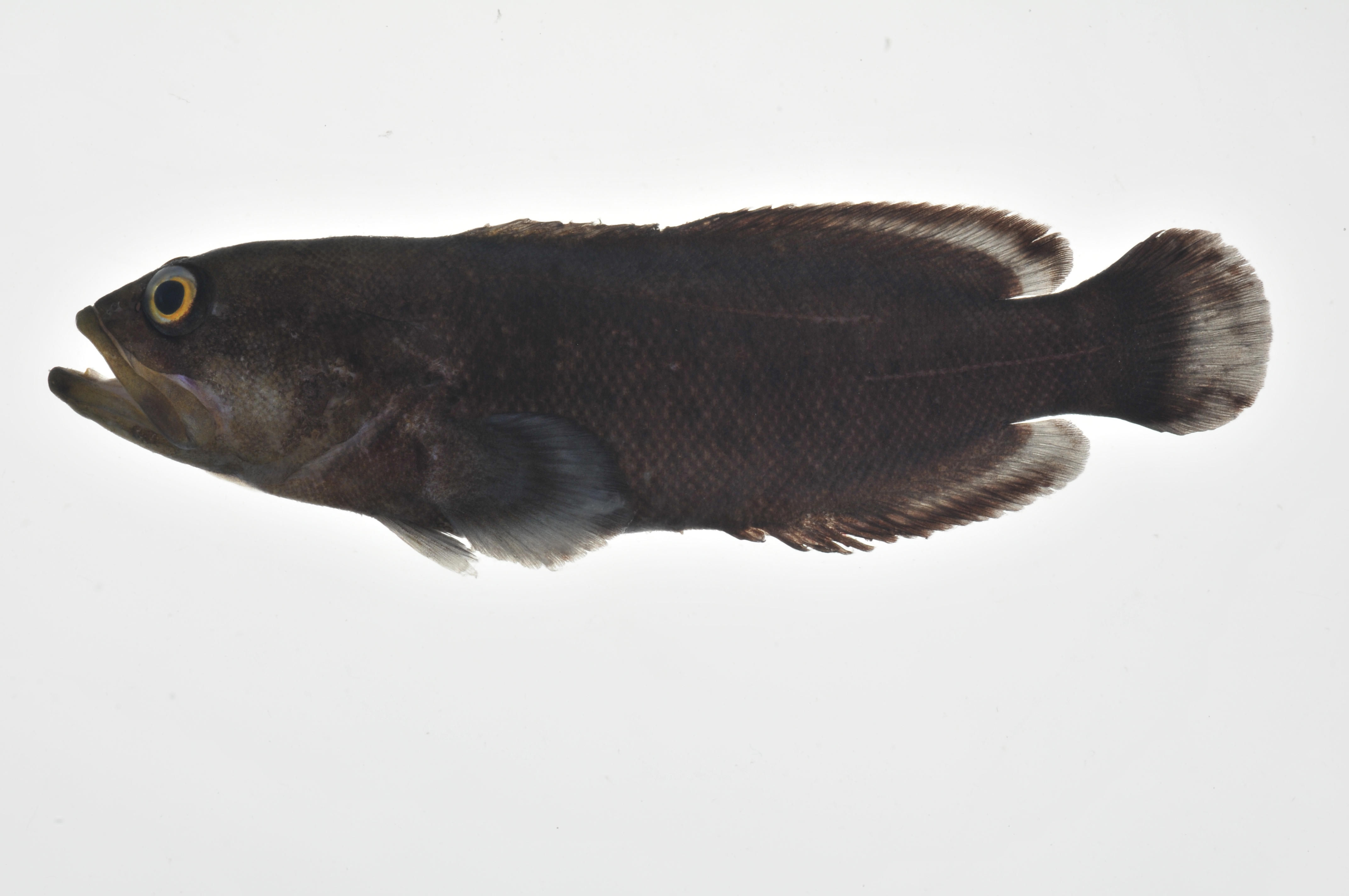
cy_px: 448
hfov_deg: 13.1
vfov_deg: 8.7
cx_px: 674
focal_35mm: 158
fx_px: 5895
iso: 200
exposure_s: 1/60
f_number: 22
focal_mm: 105
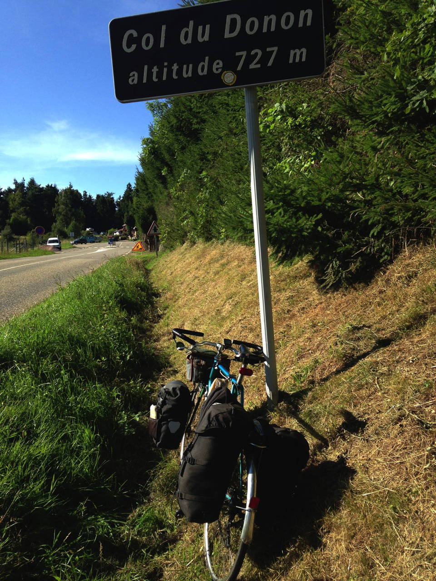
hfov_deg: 42.9
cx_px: 218
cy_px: 290
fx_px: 554
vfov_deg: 55.4
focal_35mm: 33
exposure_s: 1/797
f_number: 2.4
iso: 50
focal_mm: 4.12
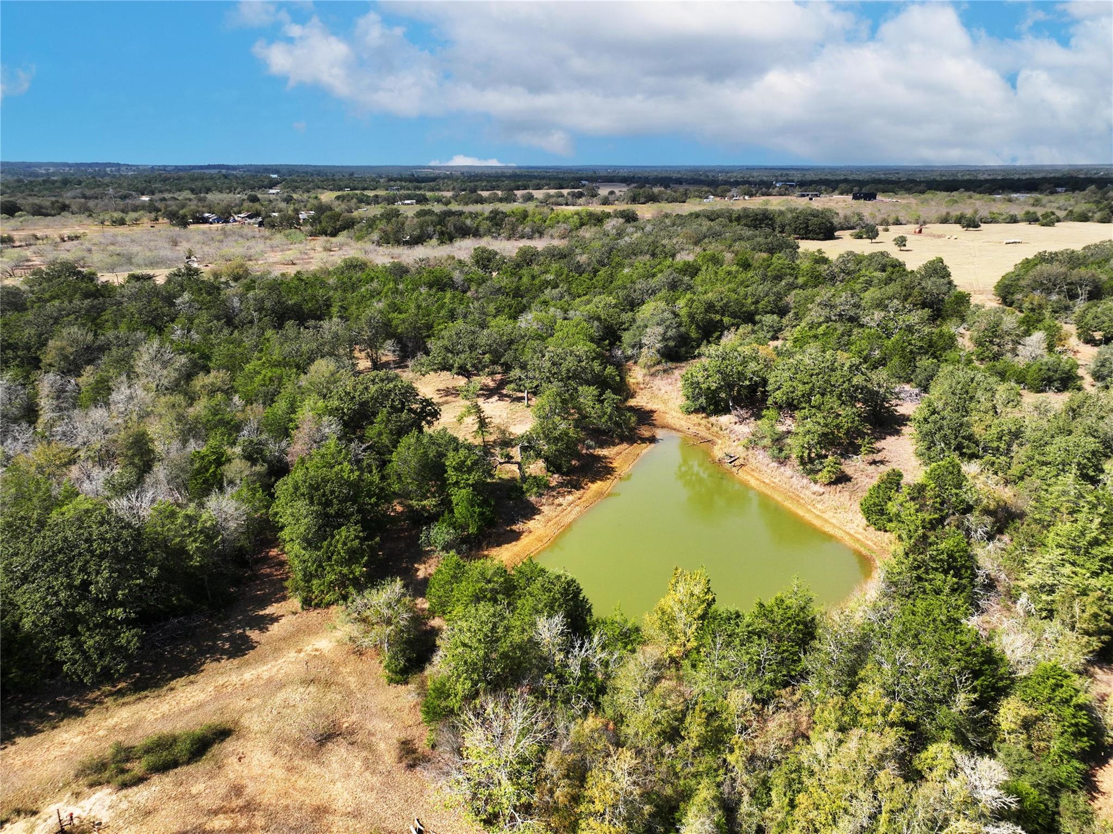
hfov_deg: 71.6
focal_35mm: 24
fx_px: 771
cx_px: 556
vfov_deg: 56.8
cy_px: 417
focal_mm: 12.29
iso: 110
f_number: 2.8
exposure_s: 1/2500
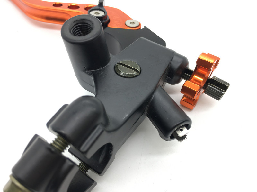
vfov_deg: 48.2
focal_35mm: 29
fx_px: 215
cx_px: 128
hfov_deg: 61.7
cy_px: 96
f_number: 2.2
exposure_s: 1/100
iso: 40
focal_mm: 4.15
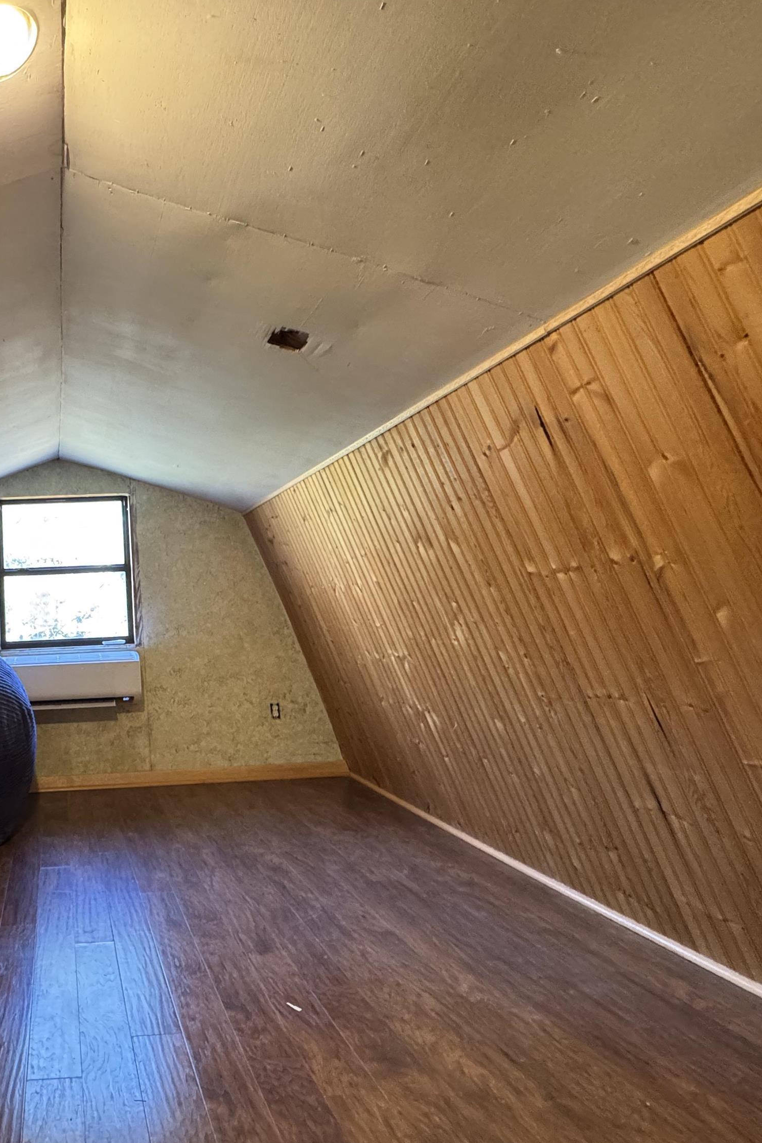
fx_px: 635
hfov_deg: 54.2
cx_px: 79
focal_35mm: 20
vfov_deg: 84.0
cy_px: 578
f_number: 2.2
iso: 800
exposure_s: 1/60
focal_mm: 2.22
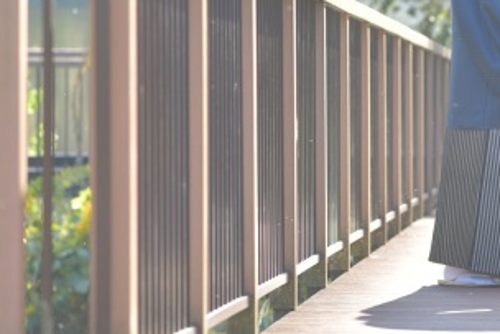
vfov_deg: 5.0
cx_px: 587
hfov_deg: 7.4
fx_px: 3835
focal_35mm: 276
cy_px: -45
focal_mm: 105
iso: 100
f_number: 3.2
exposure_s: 1/250
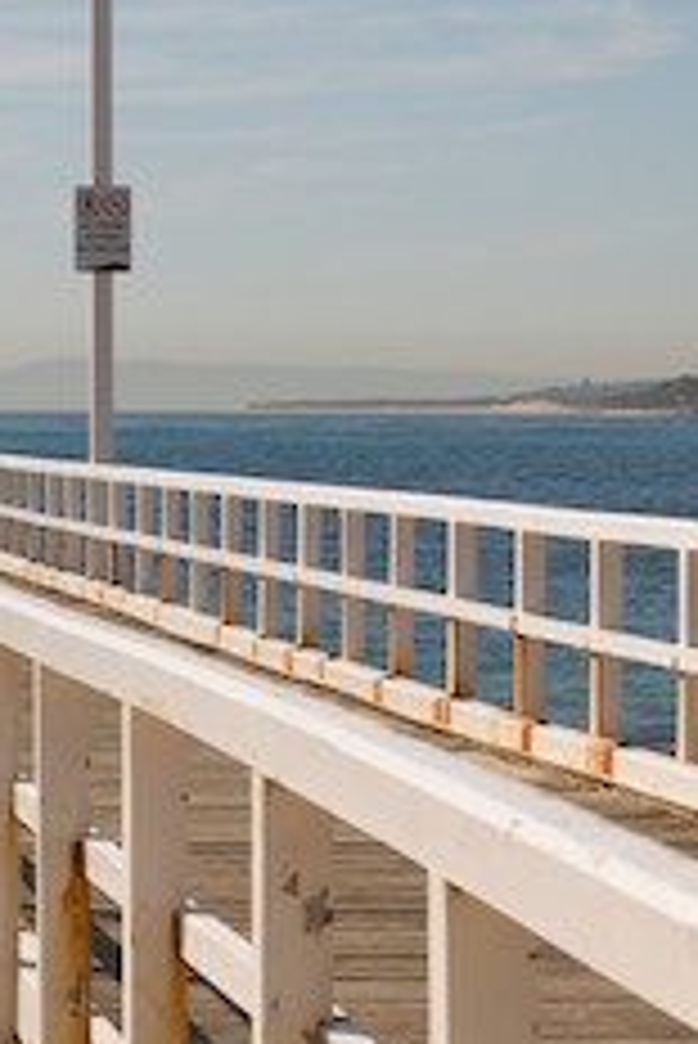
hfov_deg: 7.4
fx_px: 5401
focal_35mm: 186
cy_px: 590
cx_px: 72
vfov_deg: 11.0
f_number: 11
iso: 250
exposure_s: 1/500
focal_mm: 48
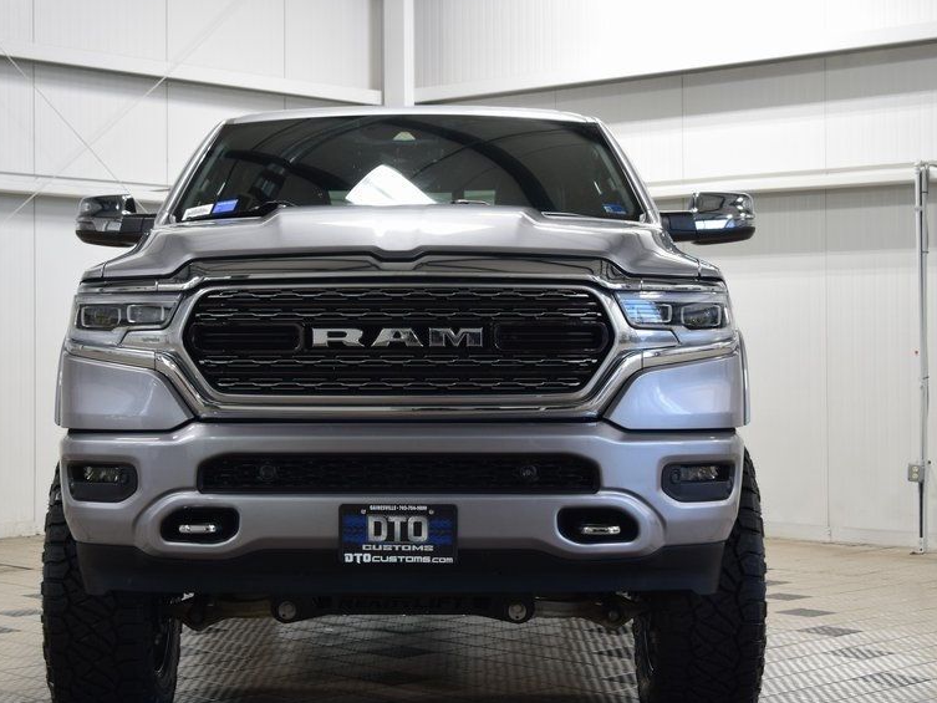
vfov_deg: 21.4
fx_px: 1859
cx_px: 402
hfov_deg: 28.3
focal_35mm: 69
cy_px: 374
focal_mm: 35
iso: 450
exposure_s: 1/15
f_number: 6.3
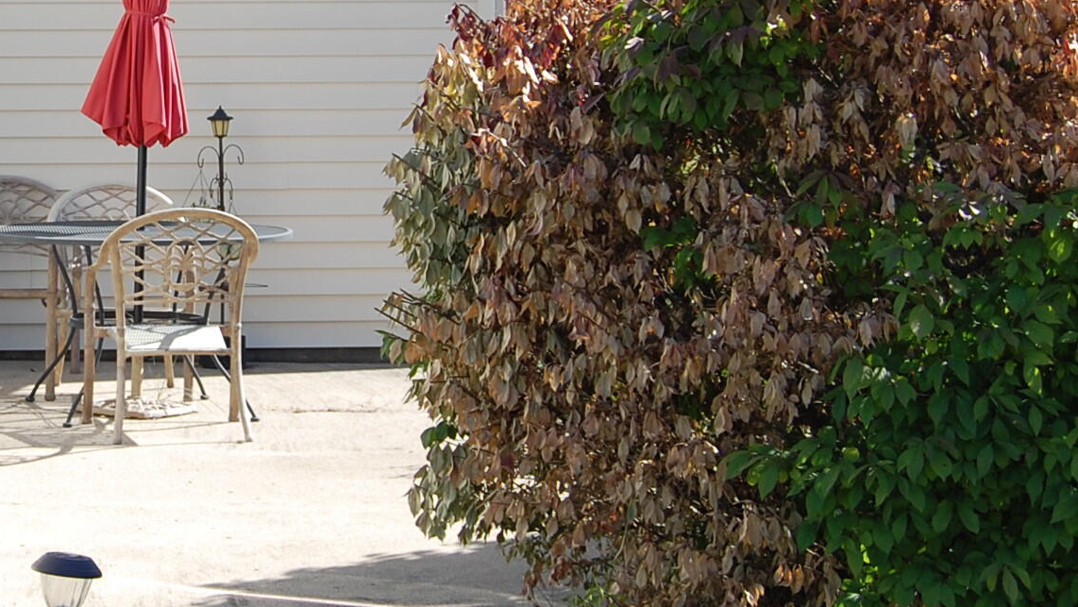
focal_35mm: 96
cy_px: 159
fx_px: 2746
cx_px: 70
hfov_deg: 21.6
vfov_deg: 12.6
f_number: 9
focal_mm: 31
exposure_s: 1/320
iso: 200
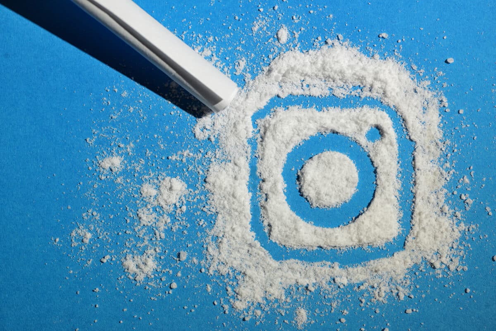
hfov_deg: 19.4
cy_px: 166
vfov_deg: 13.1
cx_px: 248
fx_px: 1447
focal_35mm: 105
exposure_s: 1/25
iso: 100
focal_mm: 105
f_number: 9
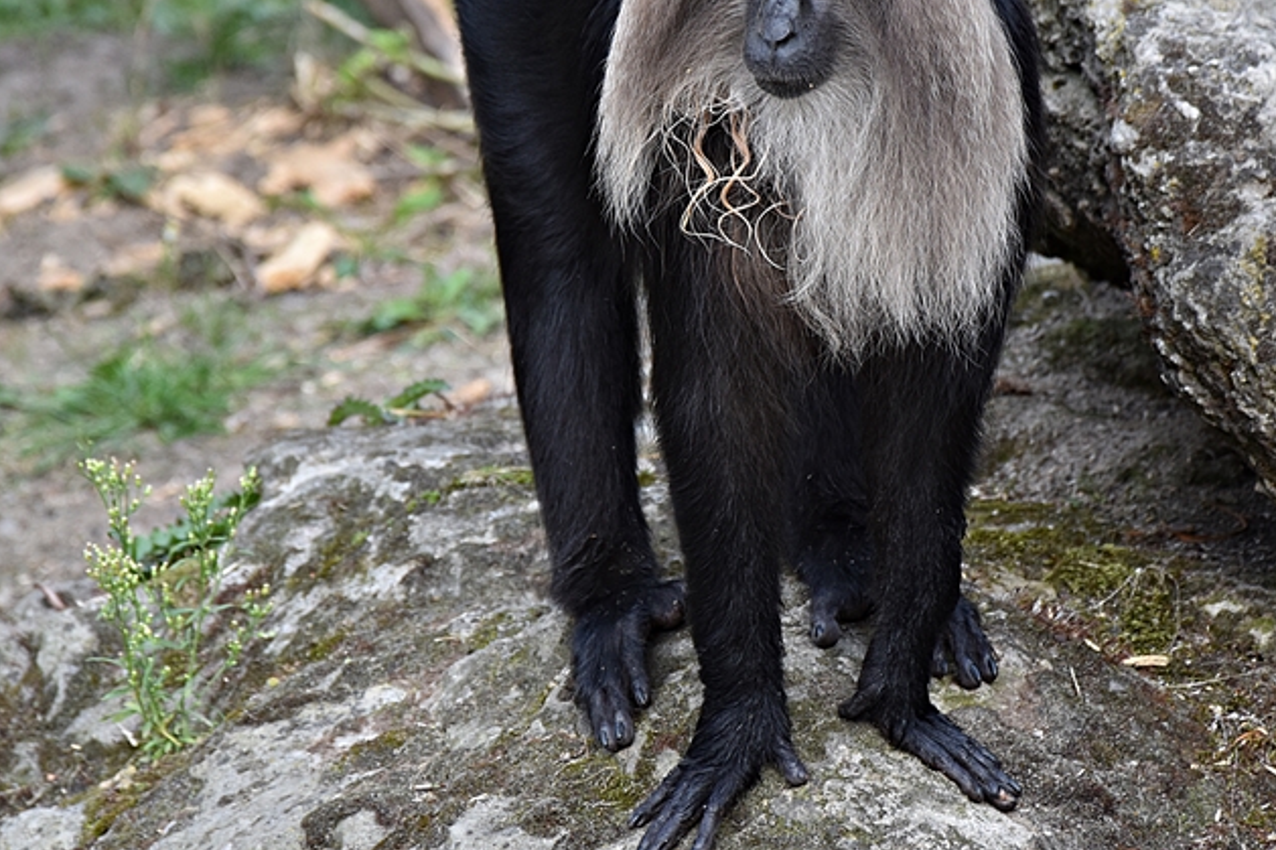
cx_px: 639
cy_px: 259
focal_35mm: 342
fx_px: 12118
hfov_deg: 6.0
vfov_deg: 4.0
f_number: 5.6
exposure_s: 1/250
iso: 400
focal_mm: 140
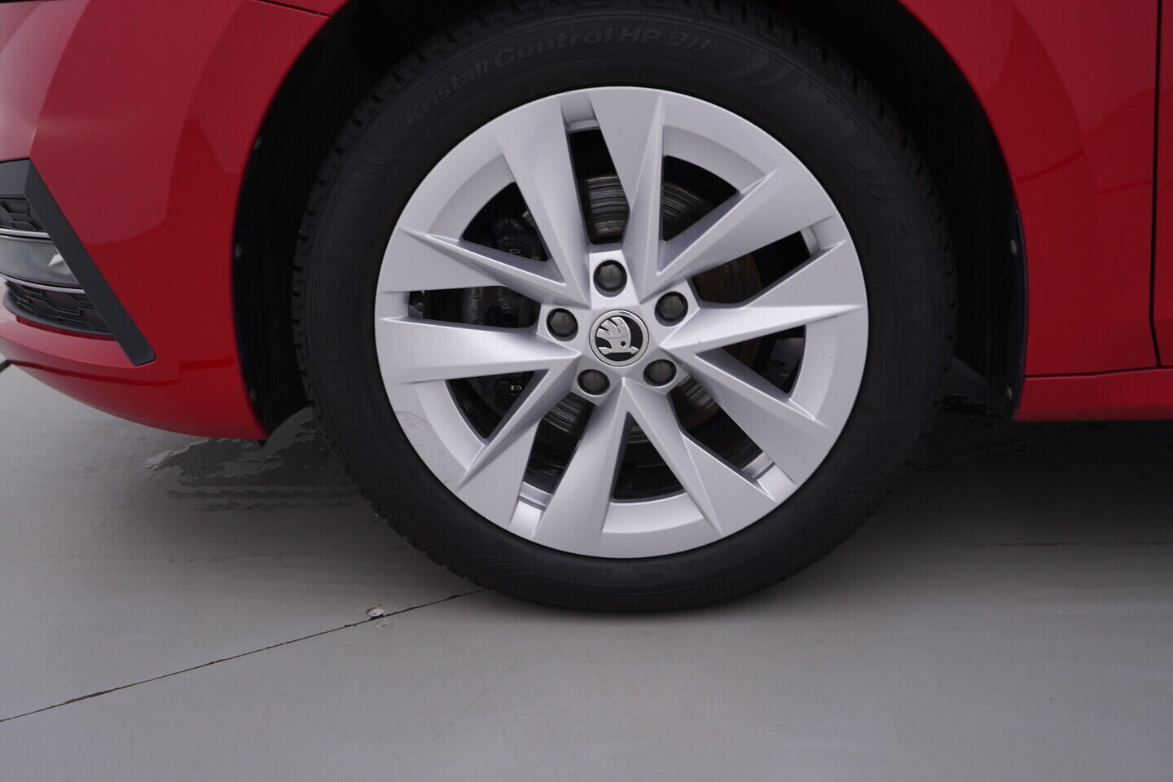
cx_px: 586
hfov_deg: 53.1
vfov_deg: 36.9
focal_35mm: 36
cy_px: 391
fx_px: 1173
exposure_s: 1/80
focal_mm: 24
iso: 125
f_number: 4
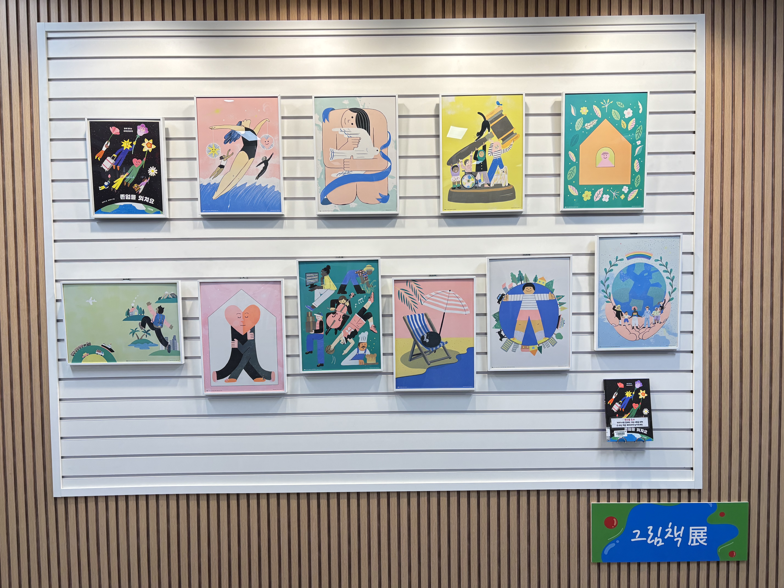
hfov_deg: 67.3
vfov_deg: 53.1
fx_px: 589
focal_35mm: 26
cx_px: 392
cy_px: 294
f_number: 1.6
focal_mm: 5.96
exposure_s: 1/120
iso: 125
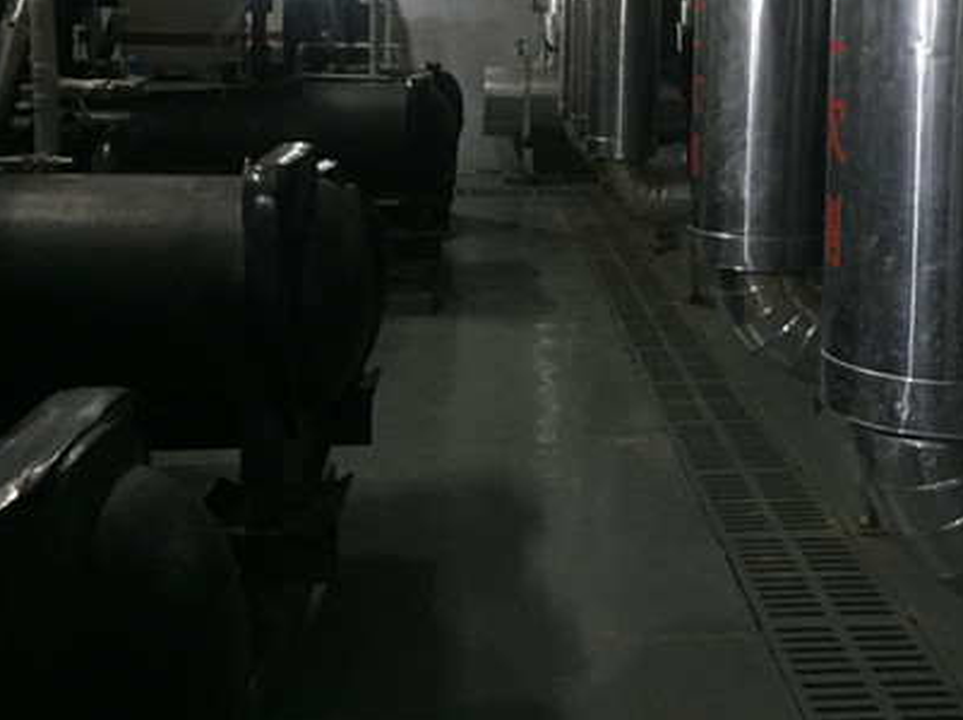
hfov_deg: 39.7
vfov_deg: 30.1
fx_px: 1306
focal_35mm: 47
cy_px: 140
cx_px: 680
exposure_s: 1/17
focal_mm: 4.15
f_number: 2.2
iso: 500
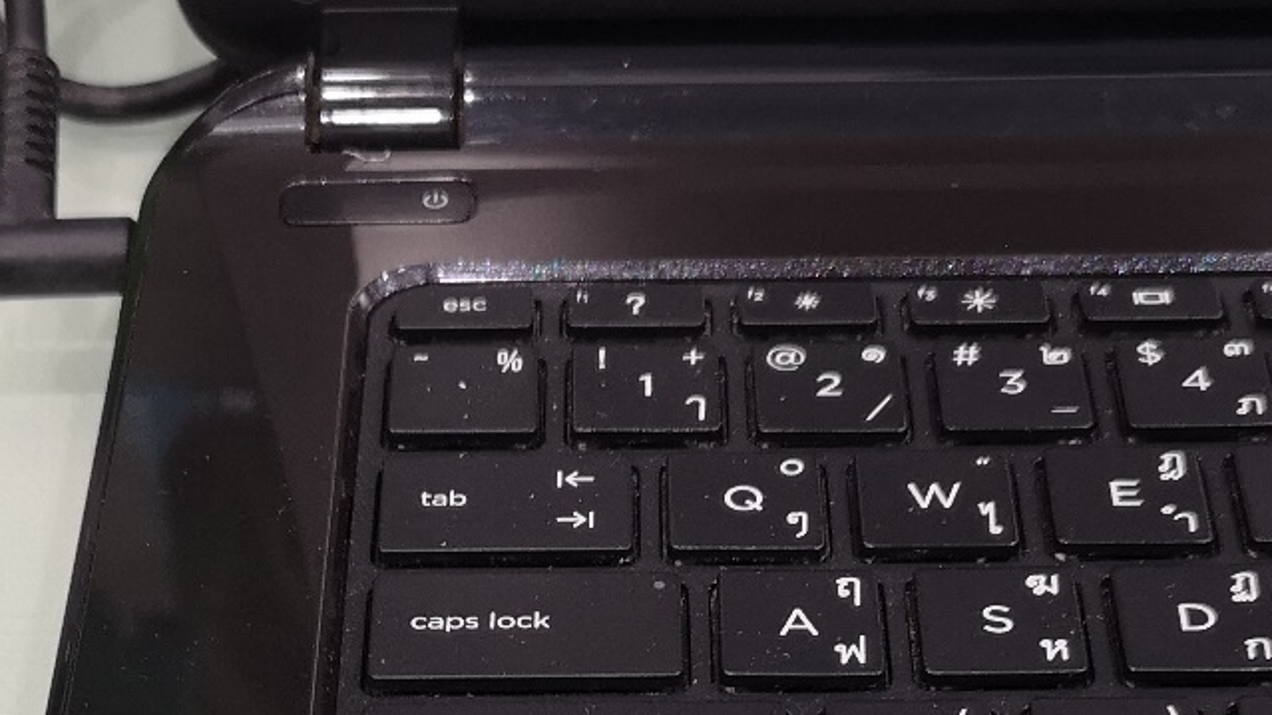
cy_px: 1107
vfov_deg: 13.5
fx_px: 2832
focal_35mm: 84
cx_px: 571
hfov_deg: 25.3
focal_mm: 3.95
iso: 160
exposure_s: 1/33.3
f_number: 1.8
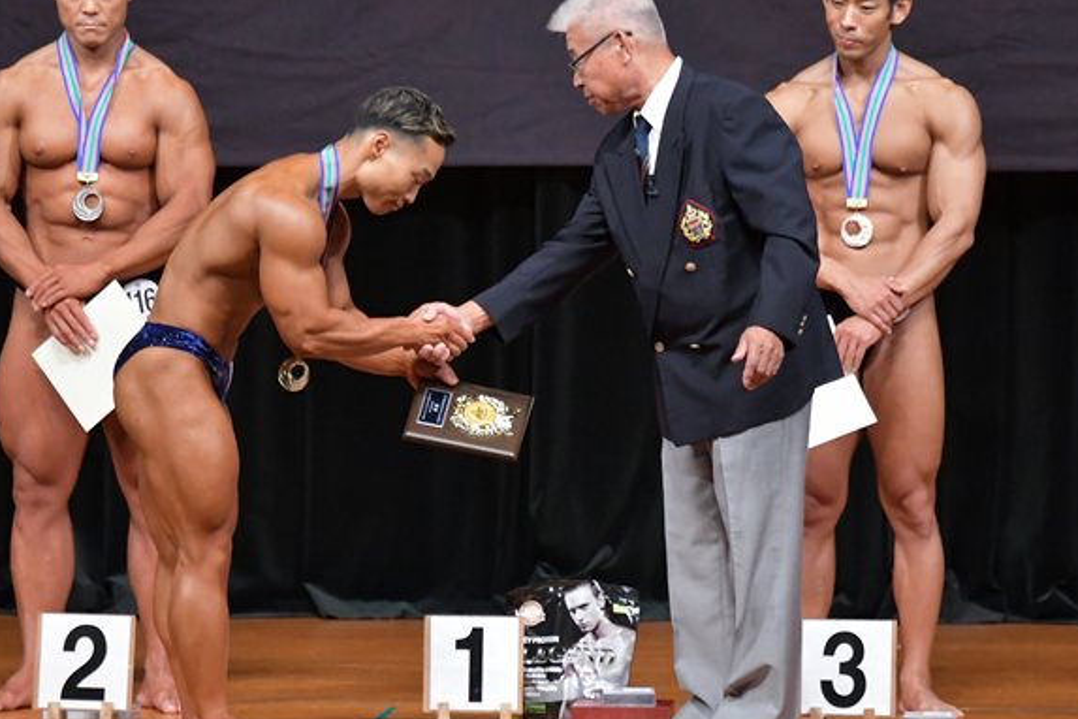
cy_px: 380
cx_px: 571
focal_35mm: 365
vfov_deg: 3.8
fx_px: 10929
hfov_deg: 5.6
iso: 5000
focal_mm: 180
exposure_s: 1/400
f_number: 5.6
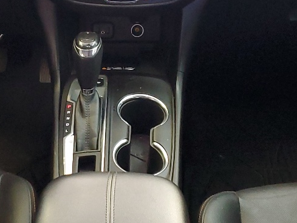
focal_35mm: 85
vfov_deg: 17.4
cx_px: 112
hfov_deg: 23.0
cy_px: 128
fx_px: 729
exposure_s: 1/24
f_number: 1.5
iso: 282
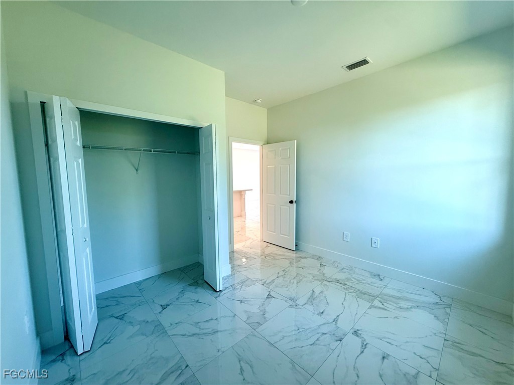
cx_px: 257
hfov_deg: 102.1
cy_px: 192
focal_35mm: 14
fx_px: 208
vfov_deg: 85.7
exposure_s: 1/99
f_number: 2.2
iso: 100
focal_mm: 2.22
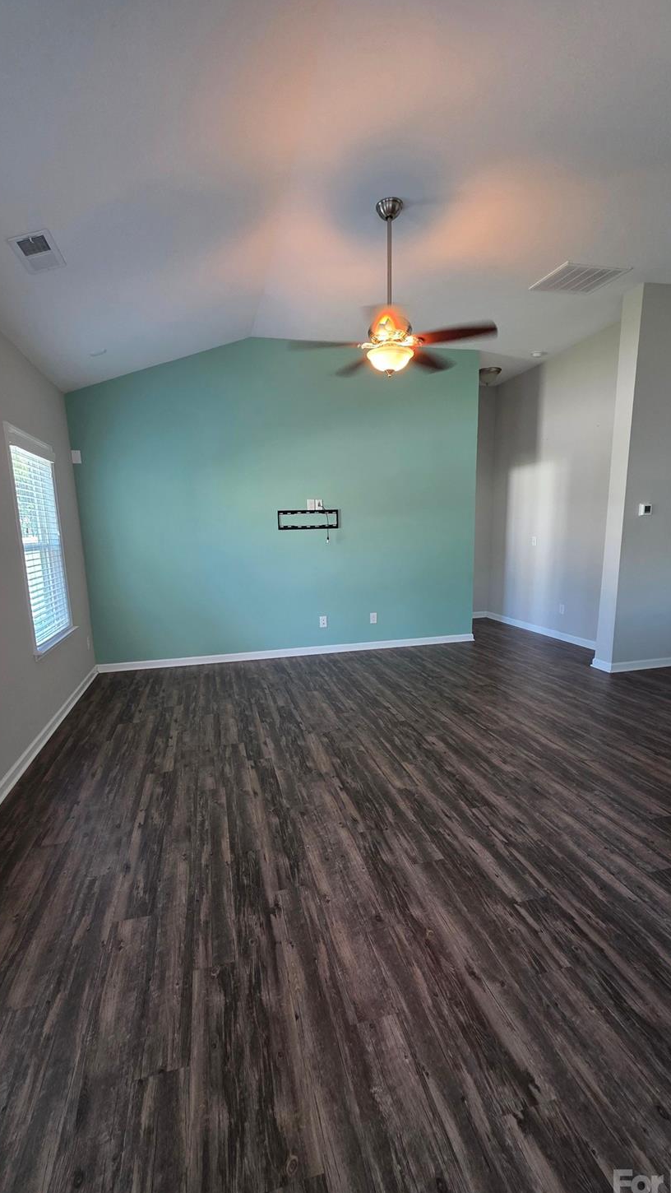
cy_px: 624
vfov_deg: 102.9
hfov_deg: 70.5
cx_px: 317
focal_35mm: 15
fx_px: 474
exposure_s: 1/60
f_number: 1.9
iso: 160
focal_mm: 2.2
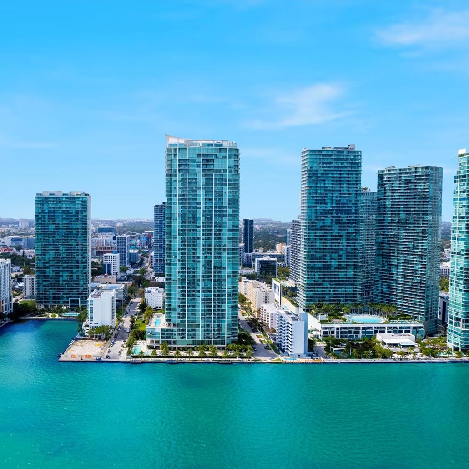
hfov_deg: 55.2
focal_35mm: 29
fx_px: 445
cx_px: 187
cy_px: 238
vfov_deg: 55.6
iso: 100
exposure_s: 1/5000
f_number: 2.8
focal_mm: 8.38
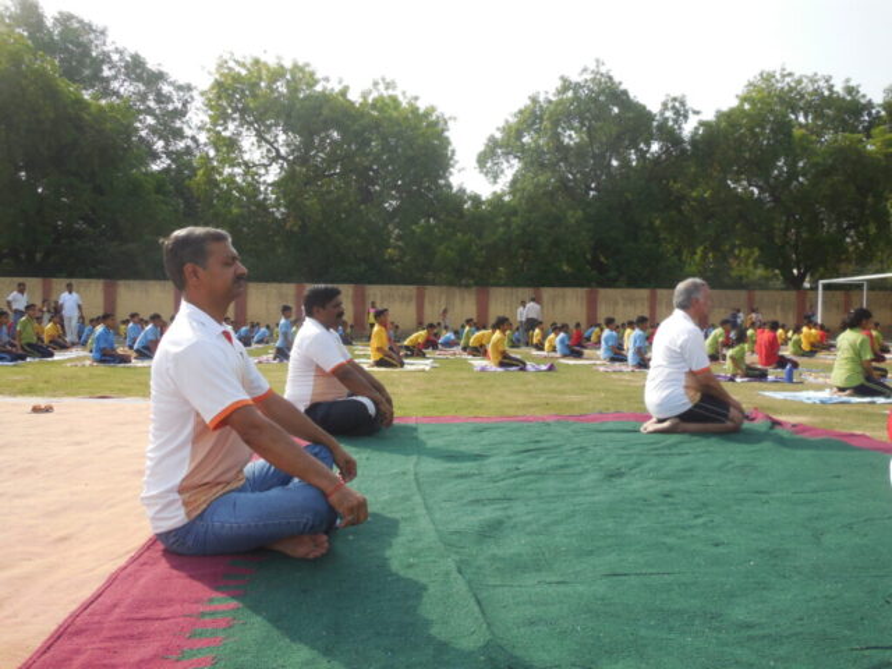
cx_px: 446
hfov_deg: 69.4
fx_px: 644
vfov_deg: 54.9
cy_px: 334
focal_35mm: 25
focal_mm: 4.5
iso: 125
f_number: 3.1
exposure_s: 1/800
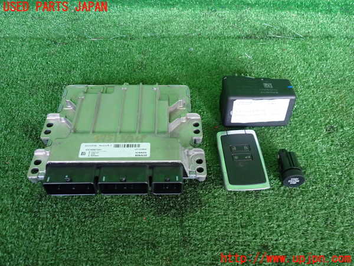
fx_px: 307
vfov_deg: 46.8
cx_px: 177
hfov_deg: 60.0
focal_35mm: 30
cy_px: 133
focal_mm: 5.4
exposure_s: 1/30
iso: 400
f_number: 2.3
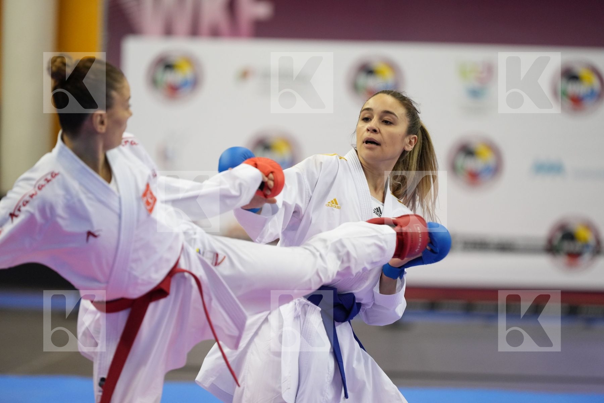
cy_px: 202
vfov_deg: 7.6
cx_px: 302
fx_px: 3020
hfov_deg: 11.4
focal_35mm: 180
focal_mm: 180
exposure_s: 1/1000
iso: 2500
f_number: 2.8
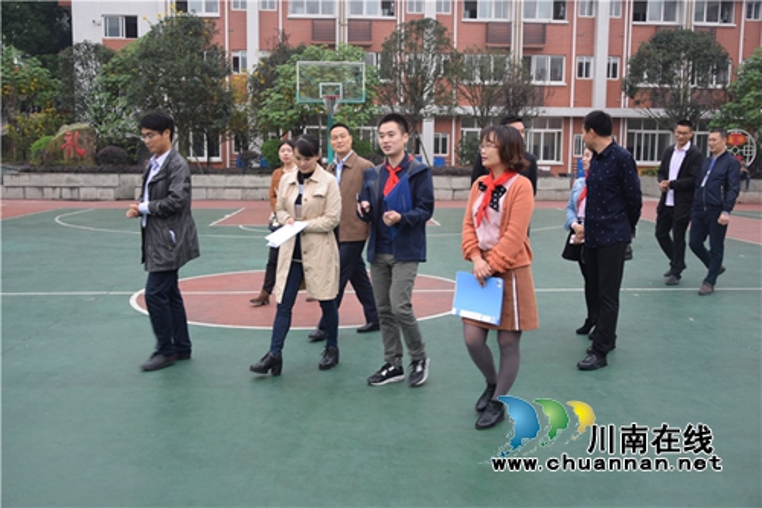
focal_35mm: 36
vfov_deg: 36.8
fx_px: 762
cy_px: 254
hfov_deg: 53.1
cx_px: 381
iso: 100
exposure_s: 1/60
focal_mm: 24
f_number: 4
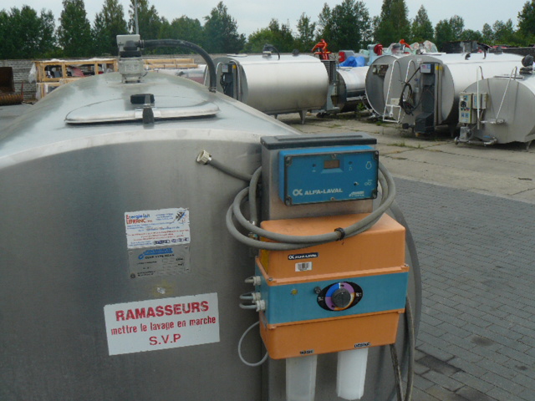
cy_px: 200
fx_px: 556
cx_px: 268
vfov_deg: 39.7
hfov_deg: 51.4
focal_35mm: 36
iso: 100
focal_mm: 6
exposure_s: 1/200
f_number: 5.6
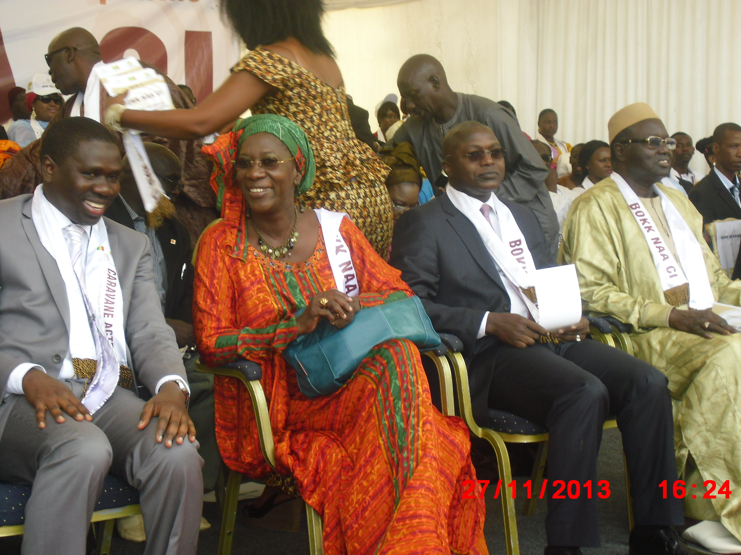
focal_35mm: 64
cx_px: 375
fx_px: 1370
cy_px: 276
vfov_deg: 22.9
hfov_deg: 30.3
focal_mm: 11.2
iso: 100
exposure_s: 1/100
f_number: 4.2
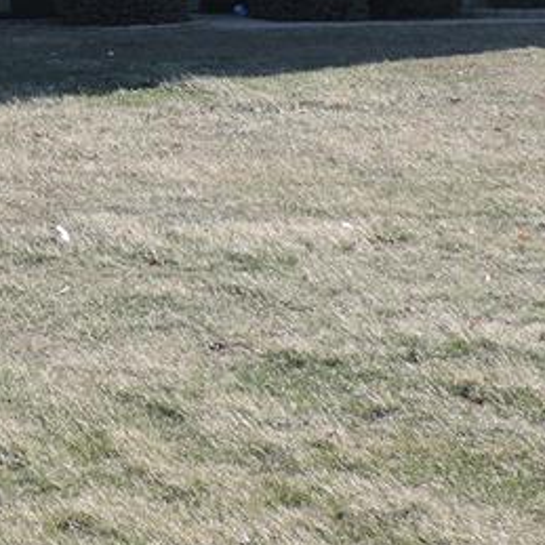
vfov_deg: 12.3
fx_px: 2494
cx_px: 46
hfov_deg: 12.4
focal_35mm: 140
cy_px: -19
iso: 100
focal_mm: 7.1
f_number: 3.3
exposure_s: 1/500
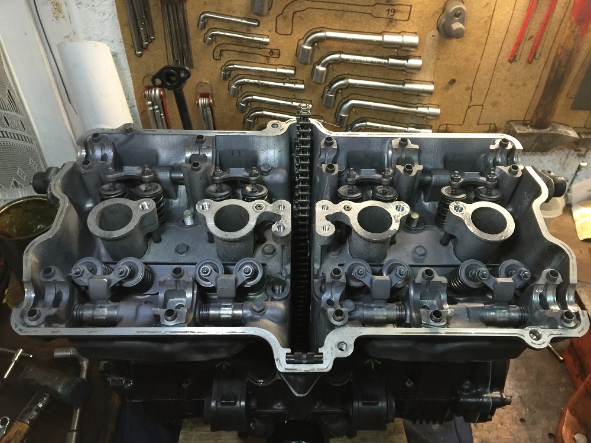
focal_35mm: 29
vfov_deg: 48.2
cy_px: 222
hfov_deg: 61.7
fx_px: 495
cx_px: 296
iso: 100
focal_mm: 4.15
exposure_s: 1/17
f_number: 2.2
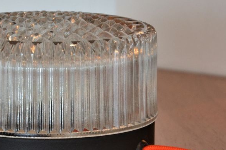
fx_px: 1825
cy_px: 101
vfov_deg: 4.7
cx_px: 81
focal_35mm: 291
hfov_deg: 7.1
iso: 1600
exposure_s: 1/125
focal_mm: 105
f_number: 5.6
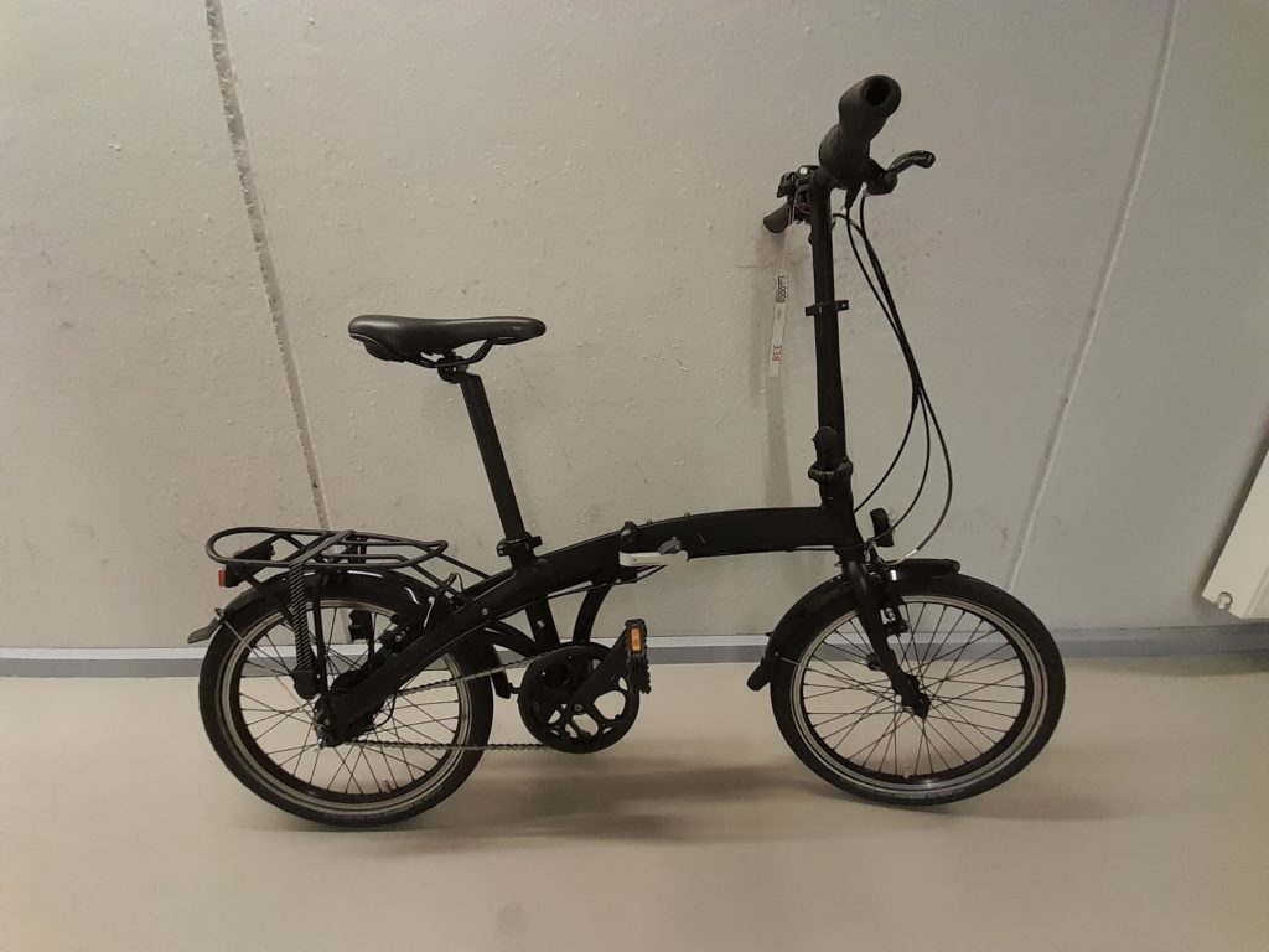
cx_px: 634
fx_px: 477
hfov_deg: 106.2
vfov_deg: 89.9
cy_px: 476
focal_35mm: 13
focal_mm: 1.13
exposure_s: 1/33
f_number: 2.2
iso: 200
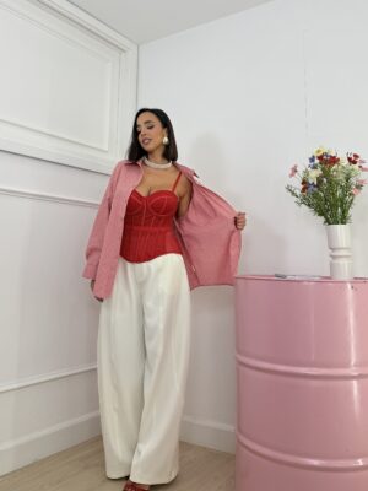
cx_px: 184
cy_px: 246
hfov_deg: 56.8
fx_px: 340
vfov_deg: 71.6
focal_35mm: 24
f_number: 1.78
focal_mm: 6.76
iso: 80
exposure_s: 1/438
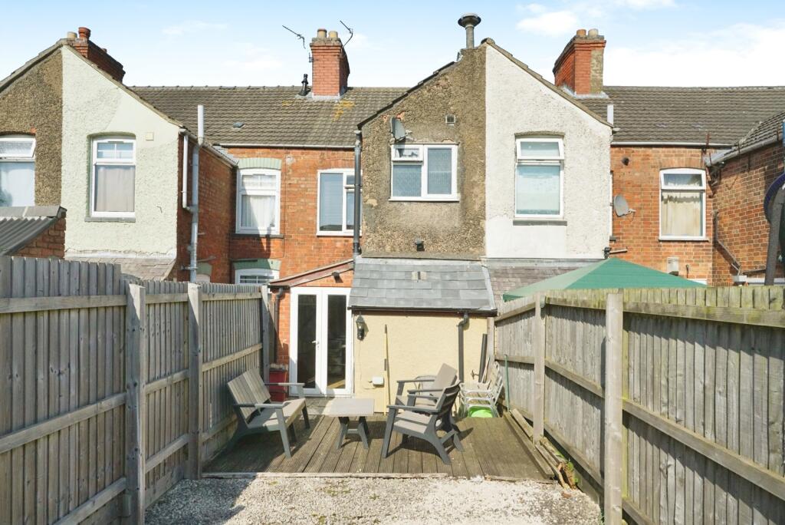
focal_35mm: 25
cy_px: 262
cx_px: 392
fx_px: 545
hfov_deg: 71.5
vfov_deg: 51.3
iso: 2000
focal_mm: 25
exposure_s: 1/6400
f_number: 8
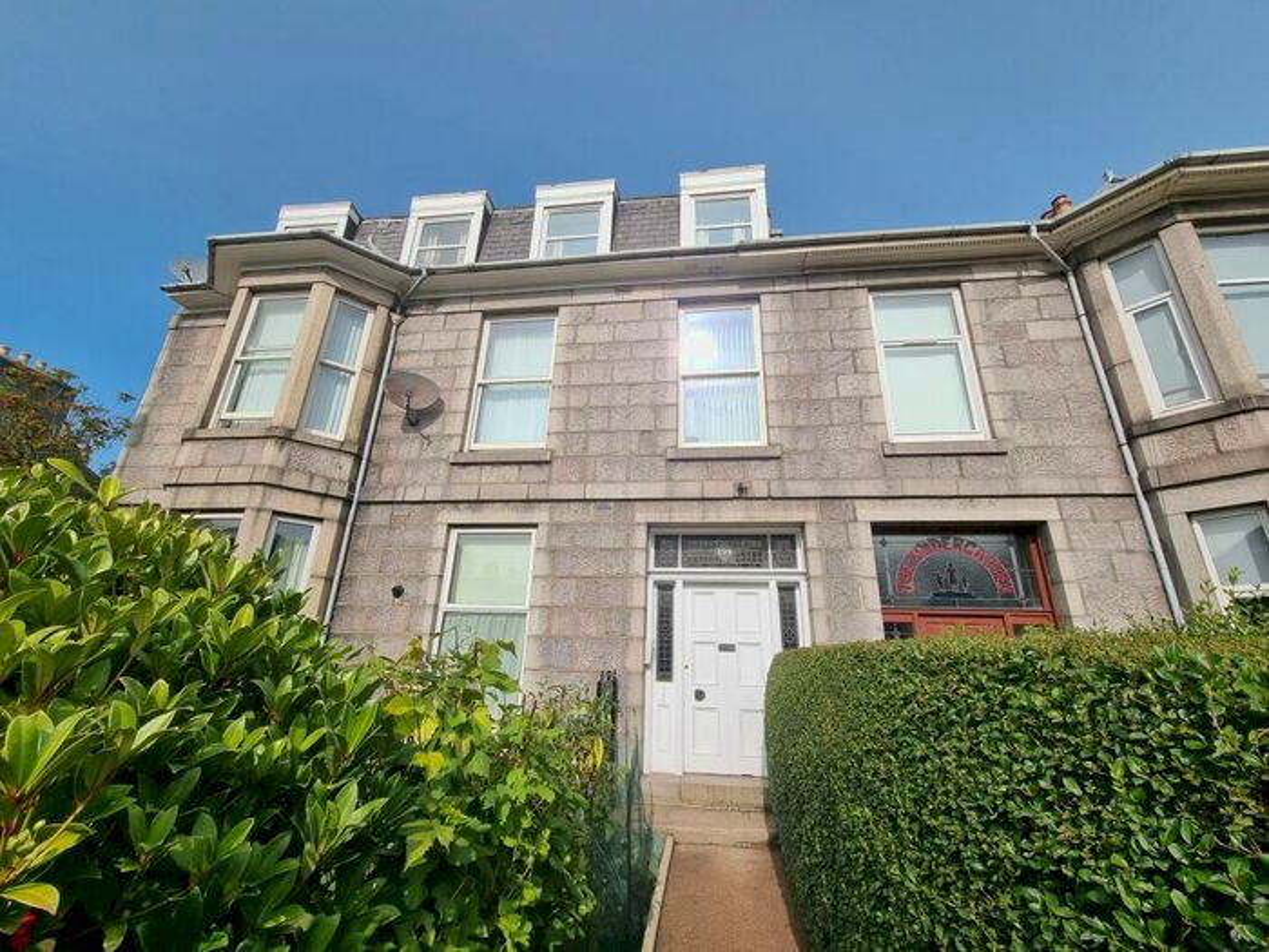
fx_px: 477
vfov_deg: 89.9
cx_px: 634
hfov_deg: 106.2
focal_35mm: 13
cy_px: 476
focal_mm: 2.2
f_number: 2.2
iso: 50
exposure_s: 1/2448
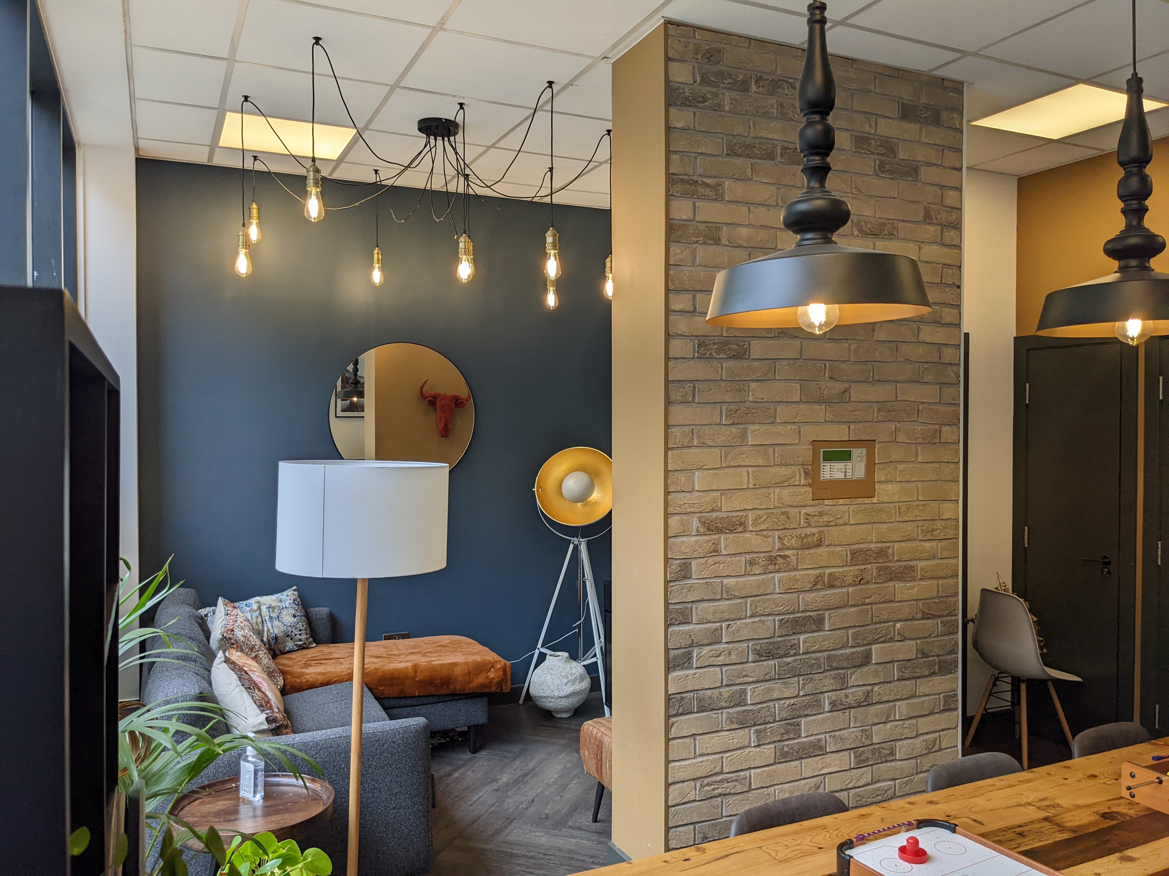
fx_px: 912
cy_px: 438
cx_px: 584
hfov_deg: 65.3
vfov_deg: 51.4
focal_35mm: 27
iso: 42
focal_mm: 4.38
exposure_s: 1/258
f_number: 1.73
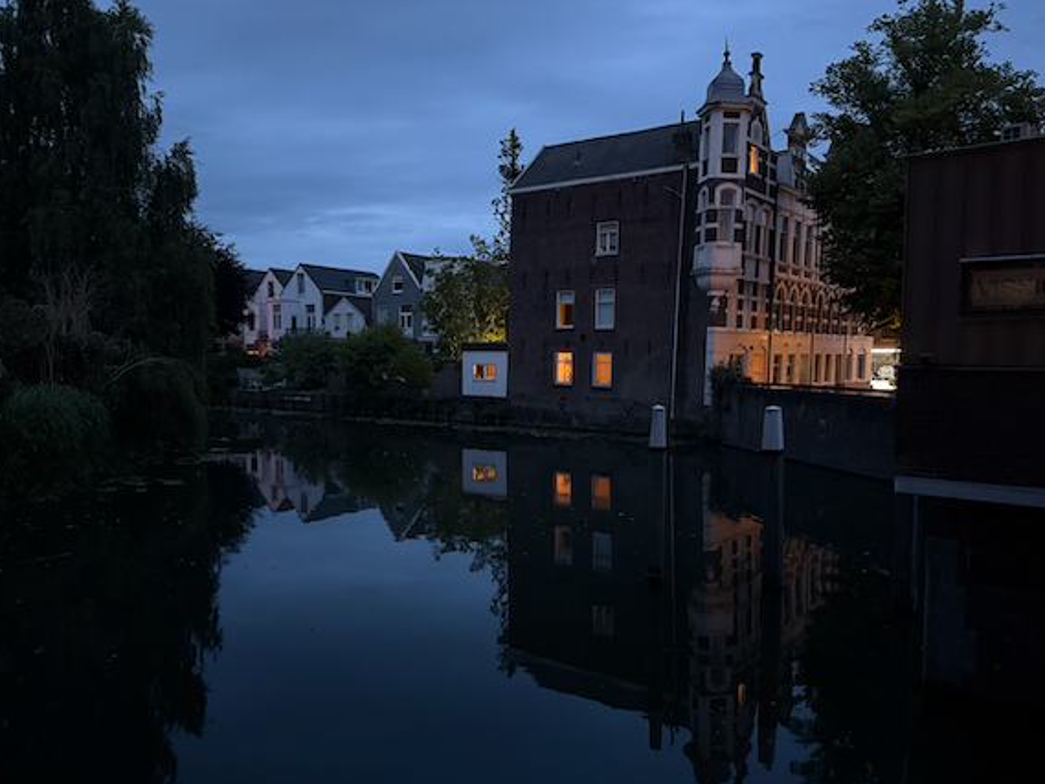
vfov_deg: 51.4
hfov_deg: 65.3
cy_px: 408
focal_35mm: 27
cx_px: 501
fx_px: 815
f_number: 1.78
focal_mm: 6.76
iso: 1600
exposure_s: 1/25
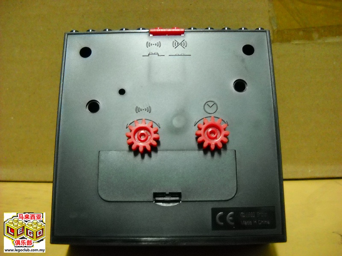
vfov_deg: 35.1
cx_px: 171
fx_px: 405
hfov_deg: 45.8
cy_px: 128
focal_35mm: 41
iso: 702
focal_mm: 6.72
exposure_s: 1/8
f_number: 3.1
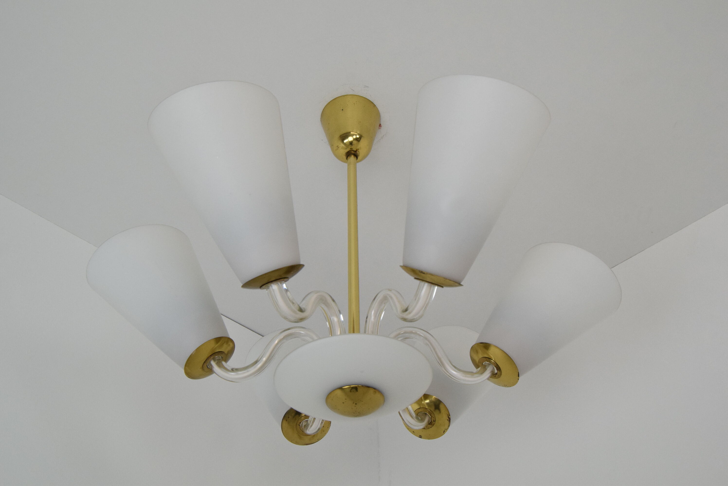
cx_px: 364
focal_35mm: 33
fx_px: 668
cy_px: 243
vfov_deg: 40.0
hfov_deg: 57.2
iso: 1600
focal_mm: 22
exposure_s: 1/320
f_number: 9
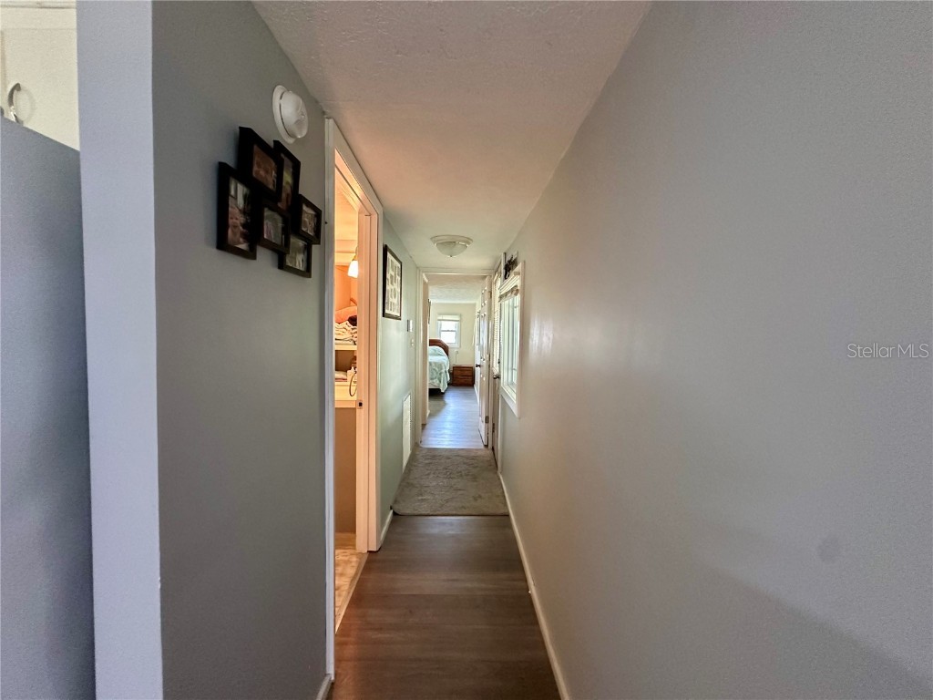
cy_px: 350
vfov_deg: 85.7
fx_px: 377
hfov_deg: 102.1
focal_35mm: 14
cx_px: 466
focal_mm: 2.22
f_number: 2.2
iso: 400
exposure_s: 1/60
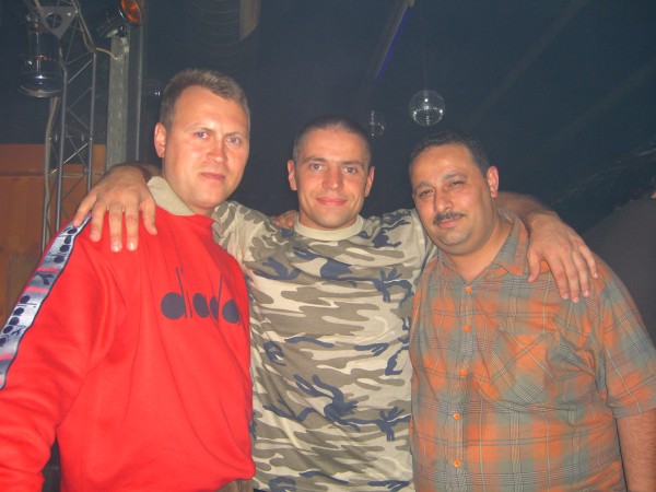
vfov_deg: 37.7
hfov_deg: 49.0
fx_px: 720
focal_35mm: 38
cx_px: 328
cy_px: 246
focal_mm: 7.9
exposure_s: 1/60
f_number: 2.8
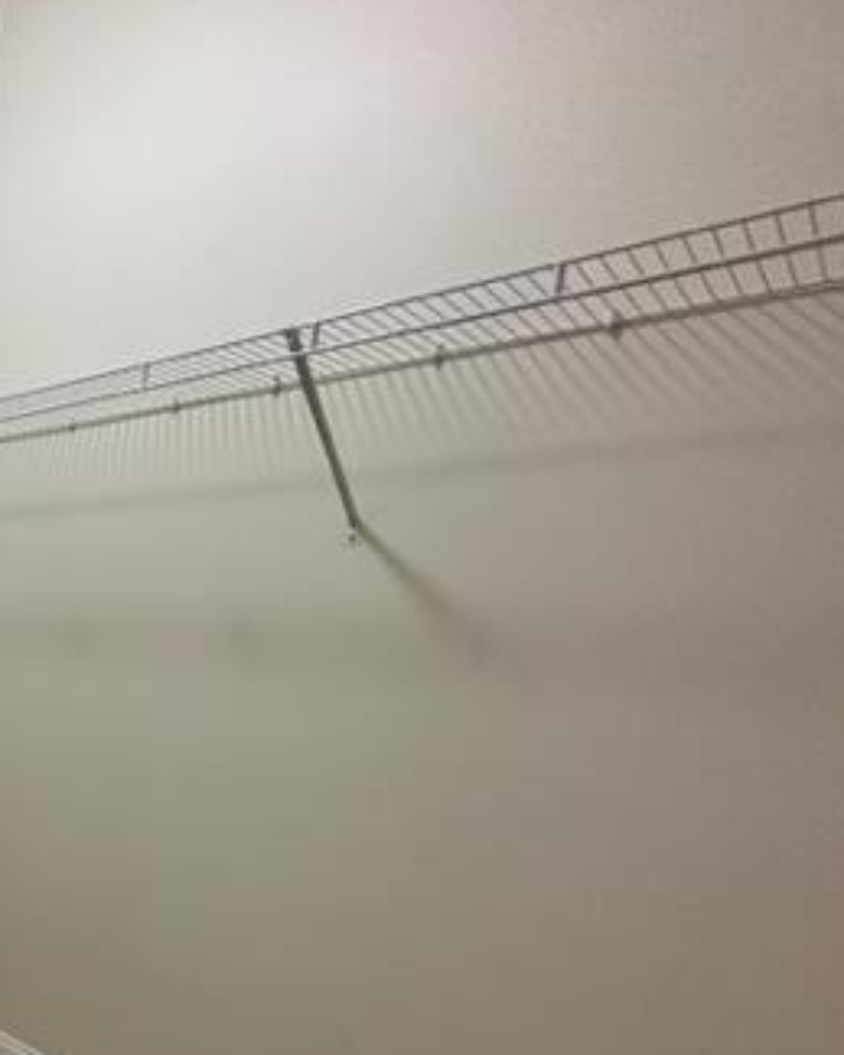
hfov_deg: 41.2
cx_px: -108
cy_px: 736
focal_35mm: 27
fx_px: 843
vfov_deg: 61.9
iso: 320
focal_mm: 2.22
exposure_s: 1/60
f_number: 2.2
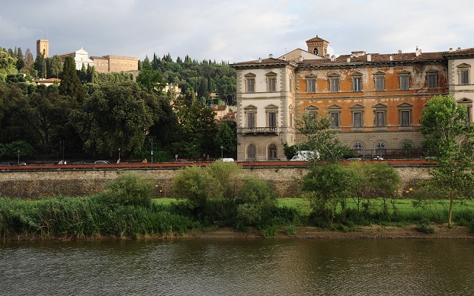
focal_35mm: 72
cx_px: 283
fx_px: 930
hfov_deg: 28.5
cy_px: 97
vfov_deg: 18.1
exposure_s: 1/160
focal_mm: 55
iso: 200
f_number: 6.3
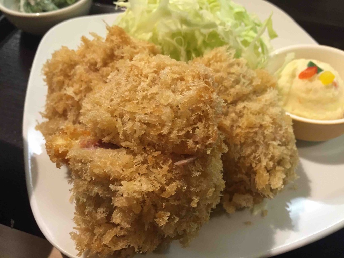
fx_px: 288
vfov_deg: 48.2
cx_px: 172
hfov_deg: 61.7
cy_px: 129
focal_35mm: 29
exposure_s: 1/30
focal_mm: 4.15
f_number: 2.2
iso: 200
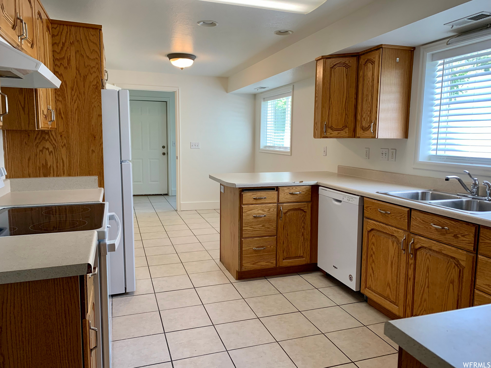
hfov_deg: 67.3
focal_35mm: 26
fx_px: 369
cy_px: 184
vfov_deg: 53.1
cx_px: 246
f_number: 1.8
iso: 80
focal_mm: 4.25
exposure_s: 1/120
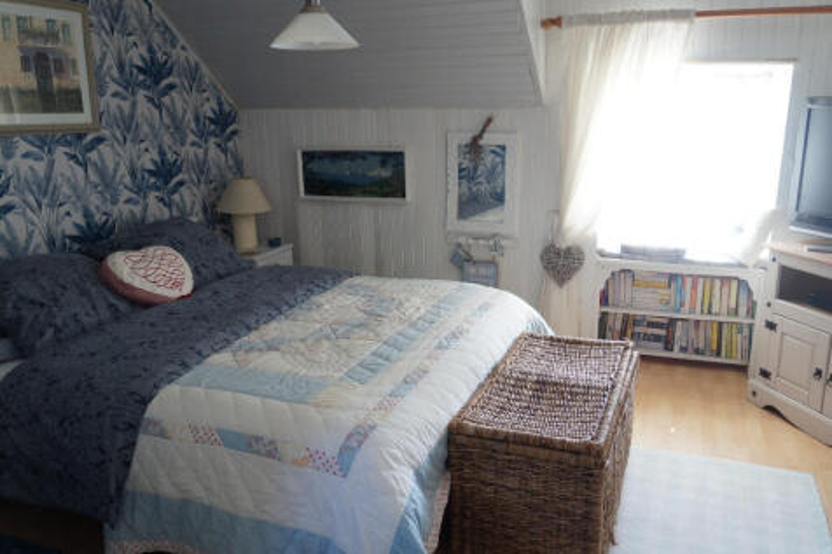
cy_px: 277
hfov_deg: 67.4
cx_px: 416
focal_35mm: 27
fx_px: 624
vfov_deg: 47.9
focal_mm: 18
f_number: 3.5
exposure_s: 1/25
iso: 200
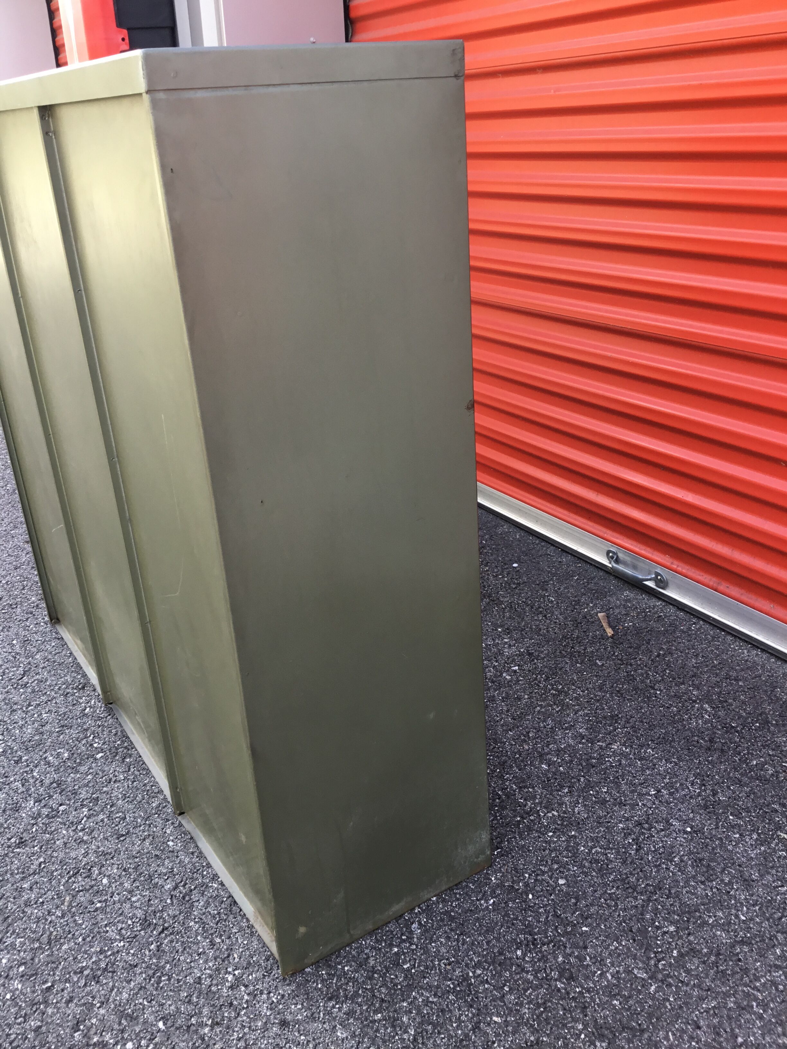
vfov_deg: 58.4
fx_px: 940
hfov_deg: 45.4
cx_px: 394
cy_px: 524
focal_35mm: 31
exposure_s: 1/100
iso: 32
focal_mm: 3.3
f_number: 2.4
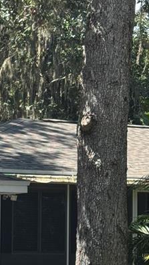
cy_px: 196
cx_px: -84
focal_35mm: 158
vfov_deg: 13.6
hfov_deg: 7.5
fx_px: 1111
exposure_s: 1/854
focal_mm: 6.76
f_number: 1.78
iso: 64
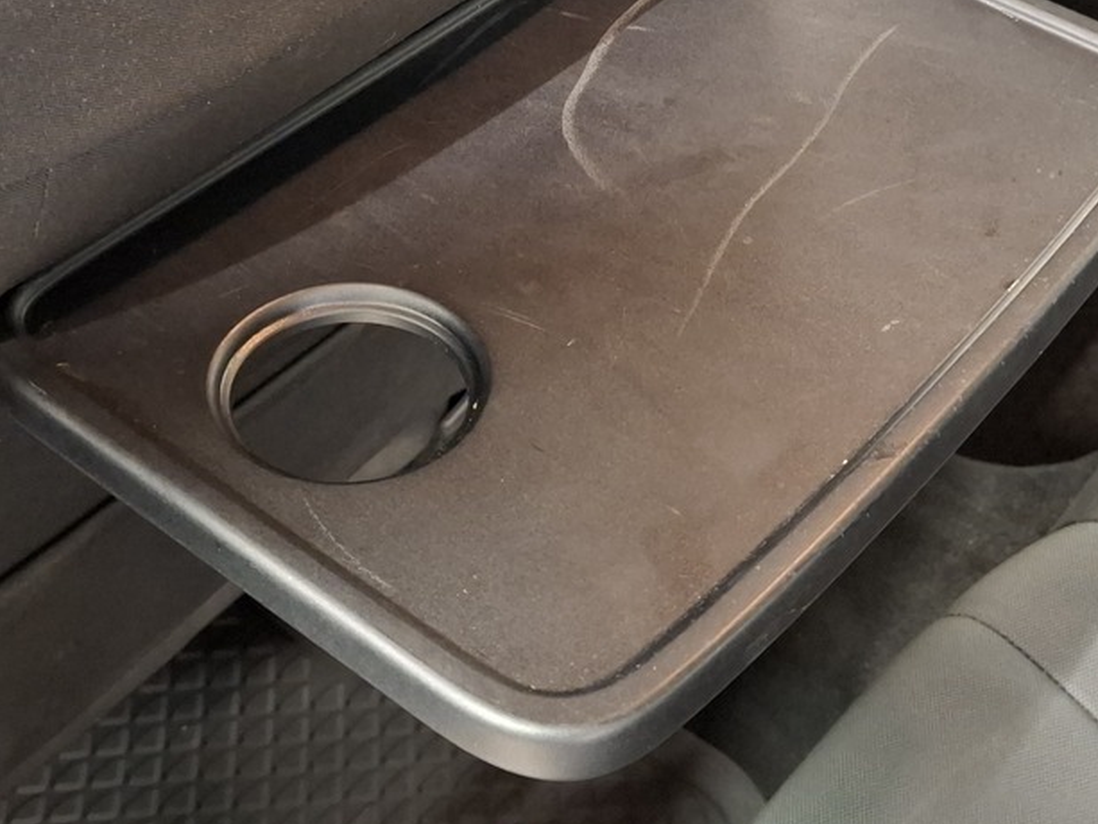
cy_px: 297
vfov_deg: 26.9
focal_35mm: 54
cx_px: 600
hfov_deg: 35.5
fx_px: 1713
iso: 1250
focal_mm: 5.54
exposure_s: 1/17
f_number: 1.8
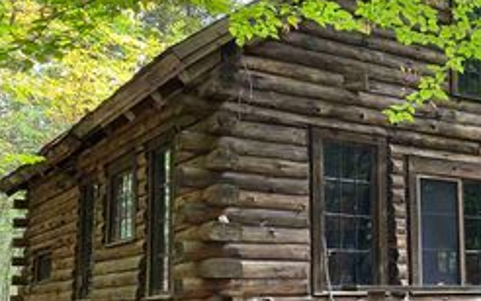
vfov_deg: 22.9
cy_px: 239
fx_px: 734
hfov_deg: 33.9
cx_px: 452
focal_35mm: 56
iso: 200
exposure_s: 1/60
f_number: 1.8
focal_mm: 4.25
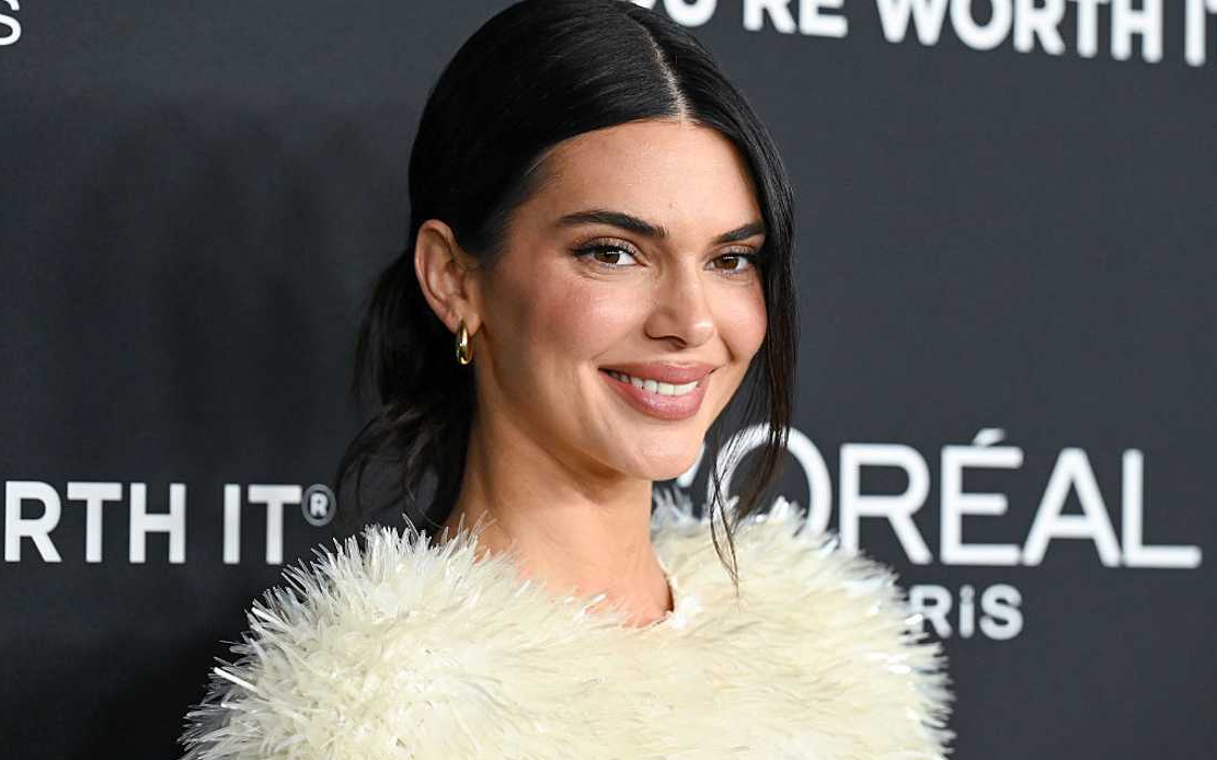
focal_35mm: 154
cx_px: 608
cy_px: 355
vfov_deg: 8.5
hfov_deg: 13.6
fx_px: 5107
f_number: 3.5
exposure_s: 1/500
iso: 4000
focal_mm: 150
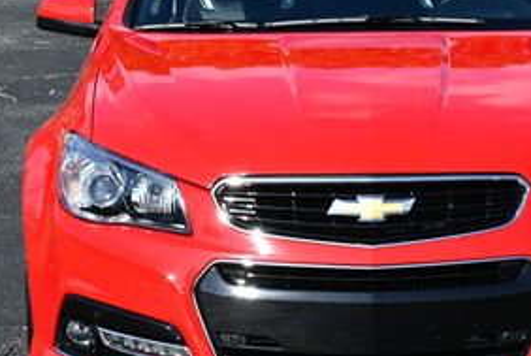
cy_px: 124
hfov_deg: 14.1
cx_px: 350
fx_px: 2142
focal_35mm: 145
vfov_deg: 9.5
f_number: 8
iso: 100
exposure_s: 1/250
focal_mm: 32
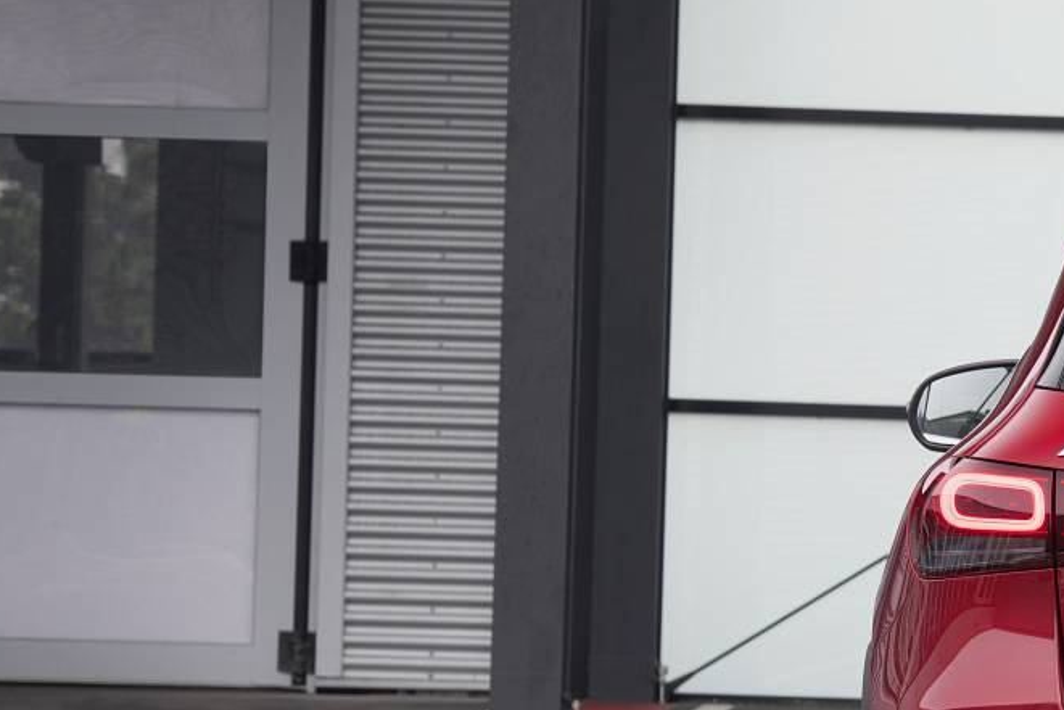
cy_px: 421
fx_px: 10376
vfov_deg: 3.9
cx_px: 1537
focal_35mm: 351
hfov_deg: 5.8
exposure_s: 1/5
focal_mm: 116
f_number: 11
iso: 100
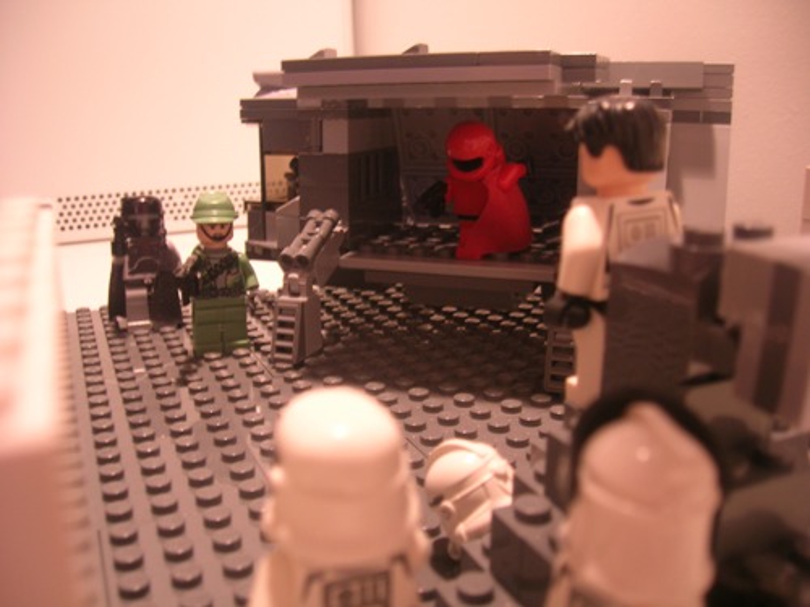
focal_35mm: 34
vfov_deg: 41.8
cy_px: 304
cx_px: 405
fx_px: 796
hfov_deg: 54.0
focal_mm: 5.7
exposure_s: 1/4.9
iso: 50
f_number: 2.9
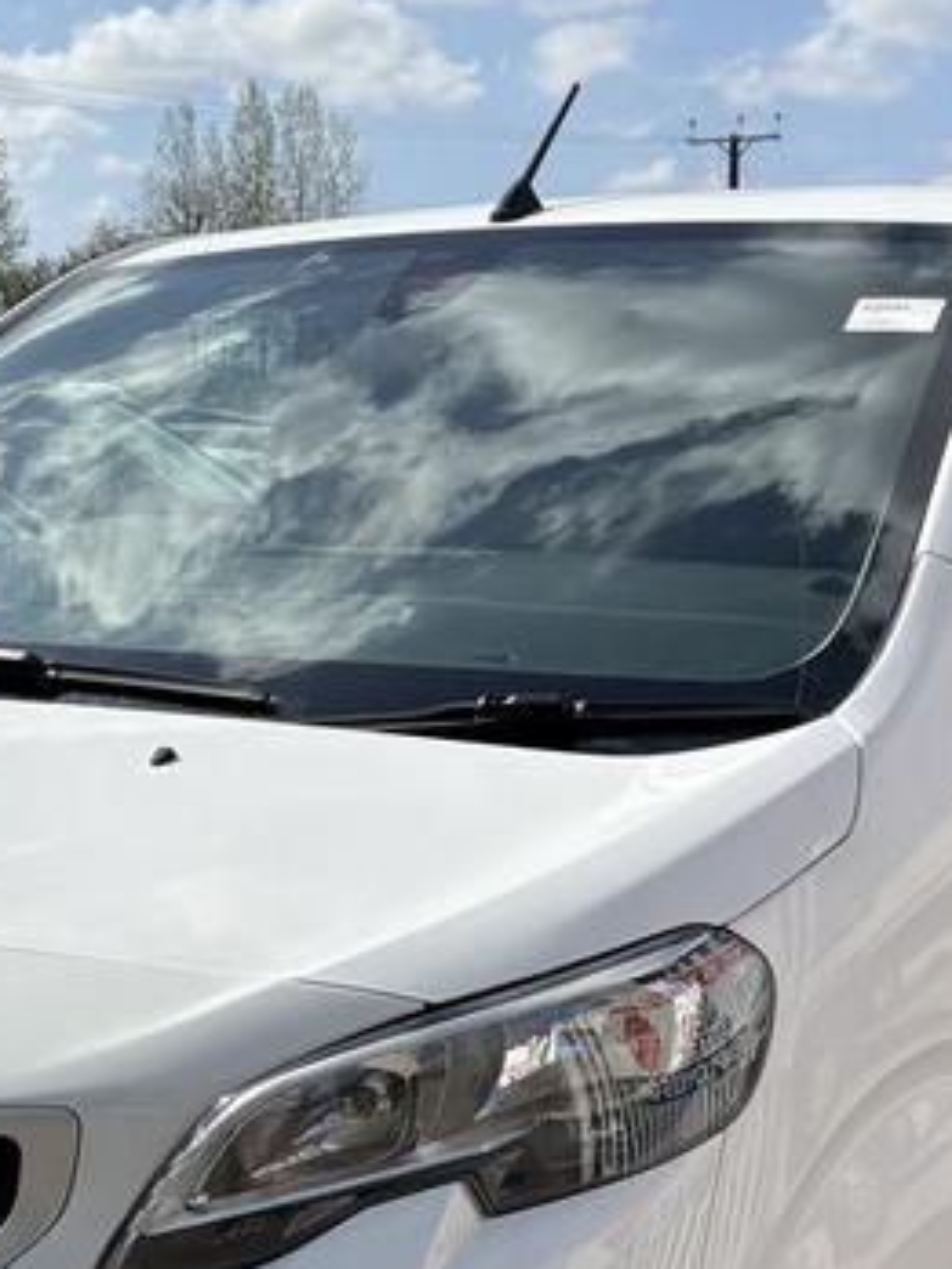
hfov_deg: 21.9
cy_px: 1010
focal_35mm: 67
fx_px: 2457
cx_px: 474
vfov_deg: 28.4
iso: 50
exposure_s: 1/5348
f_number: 1.6
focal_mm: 5.96
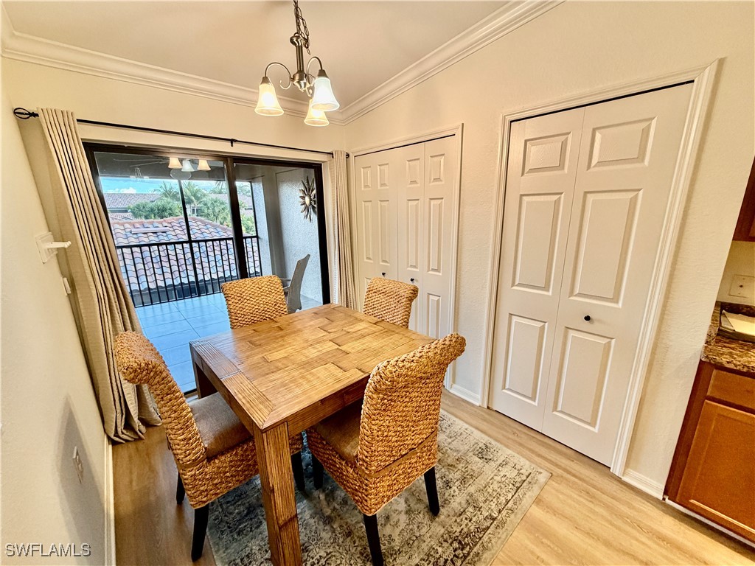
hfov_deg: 102.1
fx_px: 305
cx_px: 378
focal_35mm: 14
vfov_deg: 85.7
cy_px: 283
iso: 250
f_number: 2.2
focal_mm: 2.22
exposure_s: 1/120
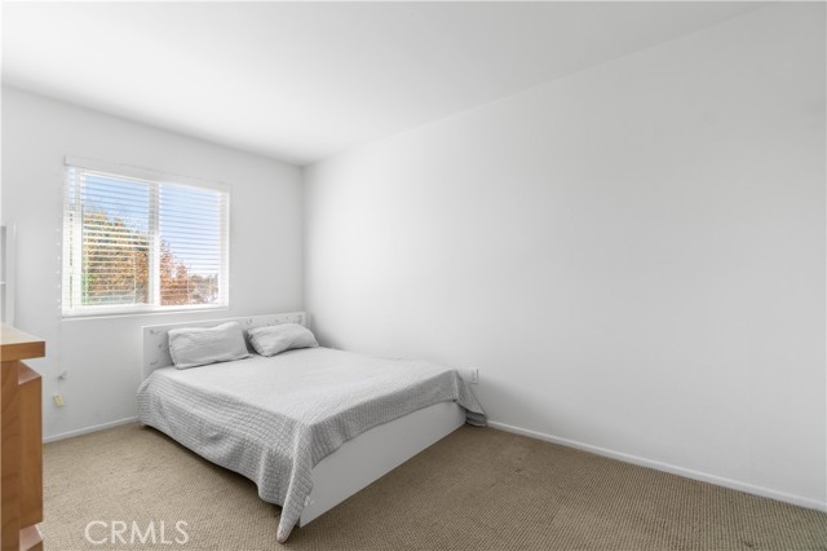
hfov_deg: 100.4
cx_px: 414
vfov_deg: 77.3
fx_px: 344
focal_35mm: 15
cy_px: 276
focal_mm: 10
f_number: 7.1
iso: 100
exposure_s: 1/5
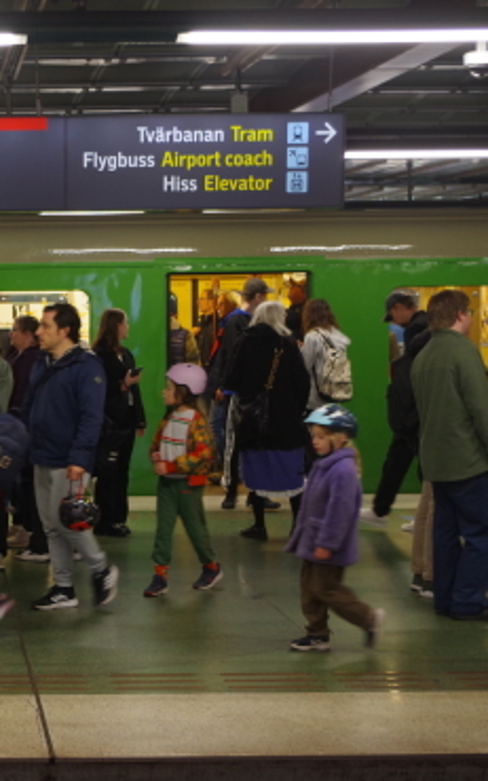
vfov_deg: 25.5
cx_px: -76
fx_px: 1725
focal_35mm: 81
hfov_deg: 15.6
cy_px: 380
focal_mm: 32.5
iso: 800
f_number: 4
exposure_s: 1/50
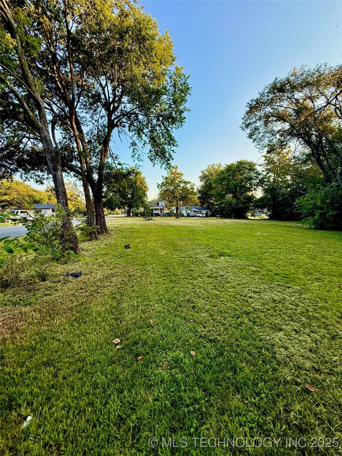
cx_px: 171
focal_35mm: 14
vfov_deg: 102.1
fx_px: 184
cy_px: 228
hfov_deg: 85.7
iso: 64
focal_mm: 2.22
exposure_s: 1/333
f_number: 2.2
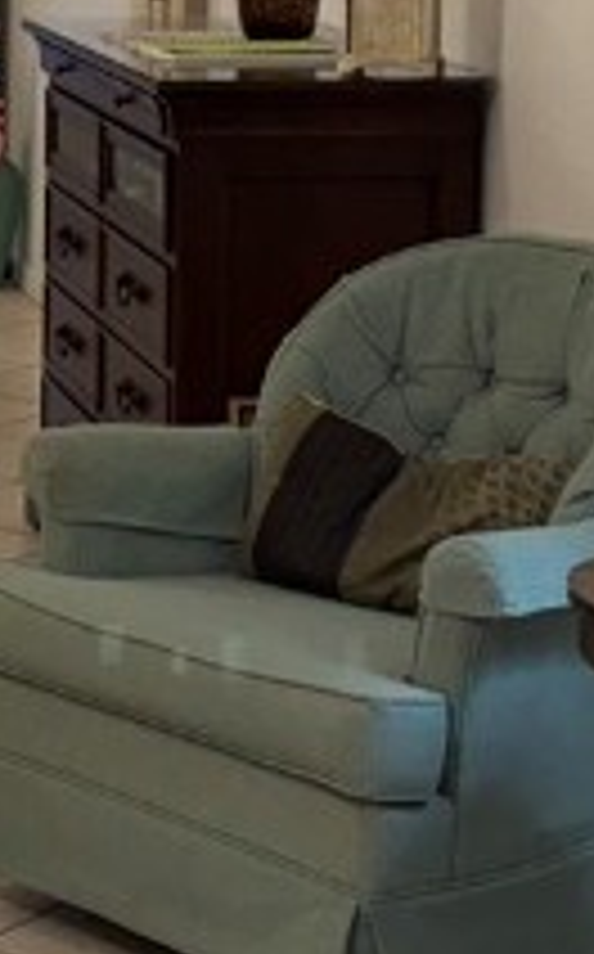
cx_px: -441
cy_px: 99
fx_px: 3195
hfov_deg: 10.1
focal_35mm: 123
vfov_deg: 16.8
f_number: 1.78
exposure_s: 1/120
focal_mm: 6.76
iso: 200
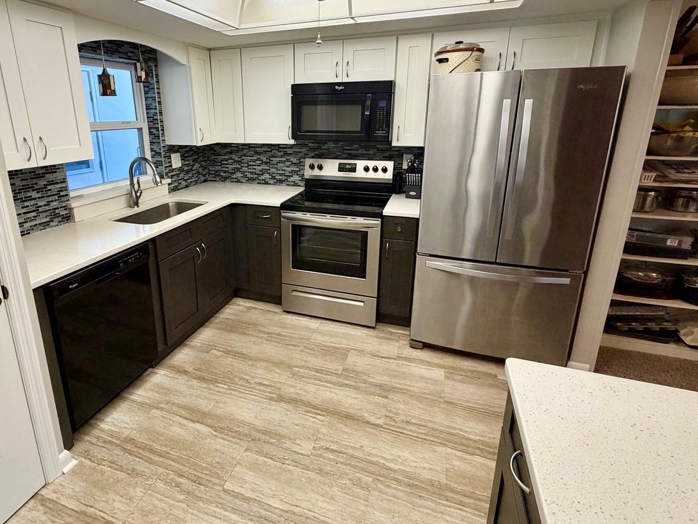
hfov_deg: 84.1
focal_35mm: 19
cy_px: 218
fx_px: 383
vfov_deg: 68.2
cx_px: 297
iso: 200
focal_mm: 2.22
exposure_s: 1/120
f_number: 2.2
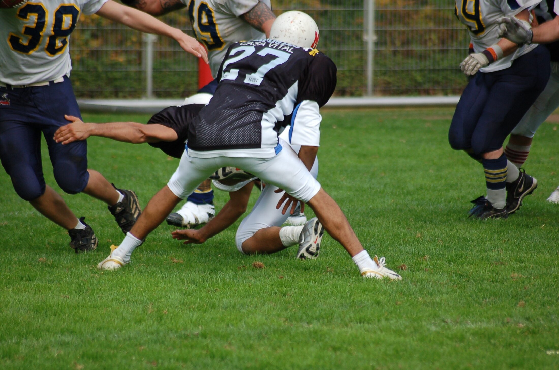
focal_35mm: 330
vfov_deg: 4.1
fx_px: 5114
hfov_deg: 6.3
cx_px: 280
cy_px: 185
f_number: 5.3
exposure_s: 1/1000
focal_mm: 220
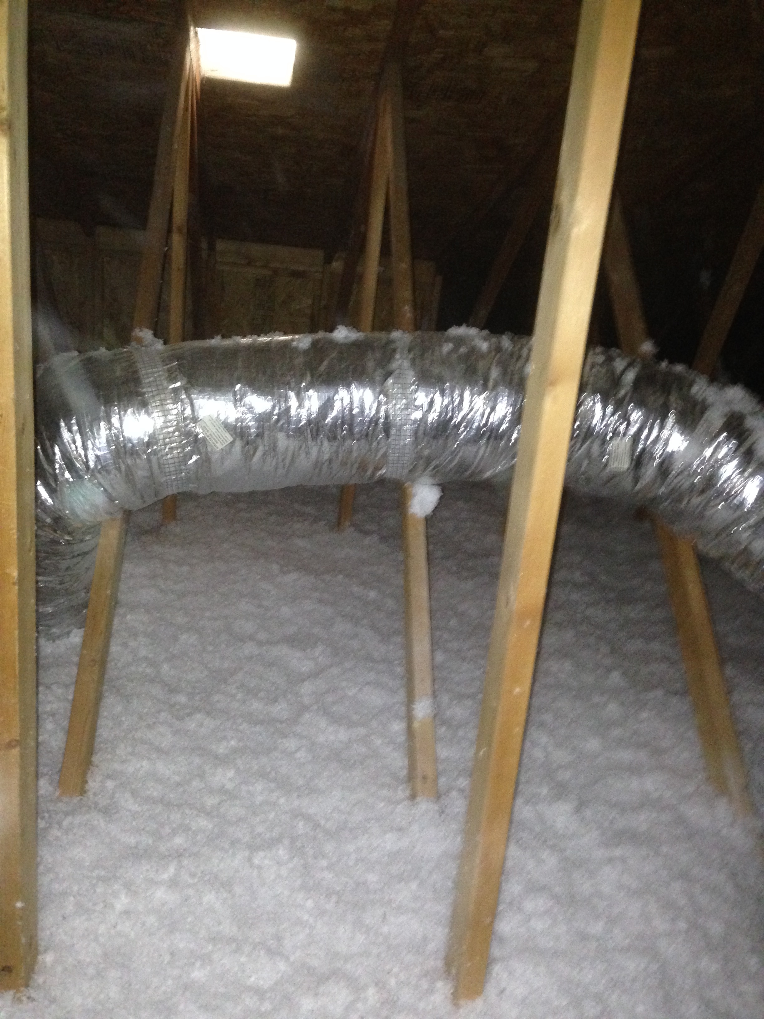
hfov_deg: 42.9
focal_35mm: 33
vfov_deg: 55.4
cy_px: 510
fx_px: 971
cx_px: 382
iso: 400
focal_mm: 4.12
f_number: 2.4
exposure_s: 1/16
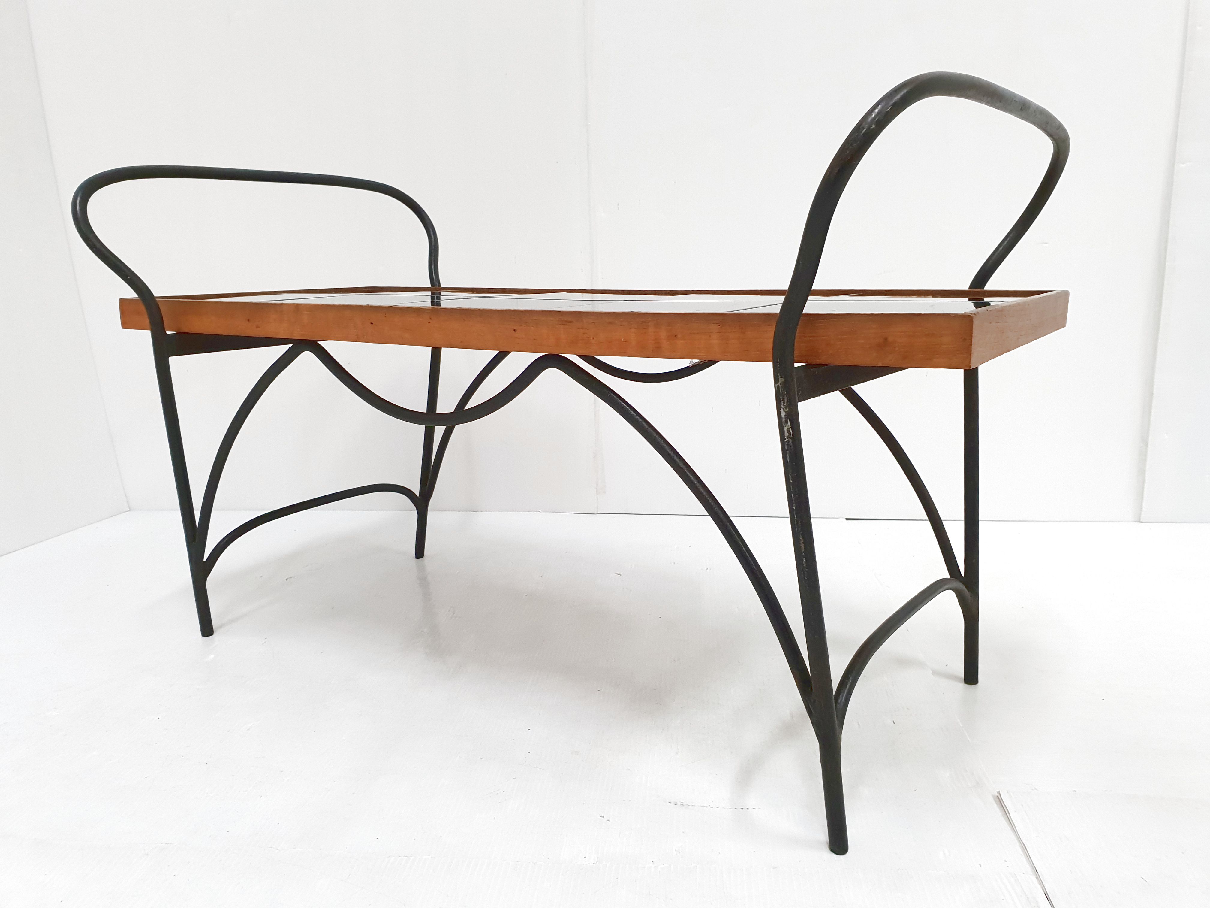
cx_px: 605
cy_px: 454
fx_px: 909
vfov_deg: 53.1
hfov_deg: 67.3
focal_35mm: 26
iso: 400
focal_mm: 4.3
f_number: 2.4
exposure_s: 1/50
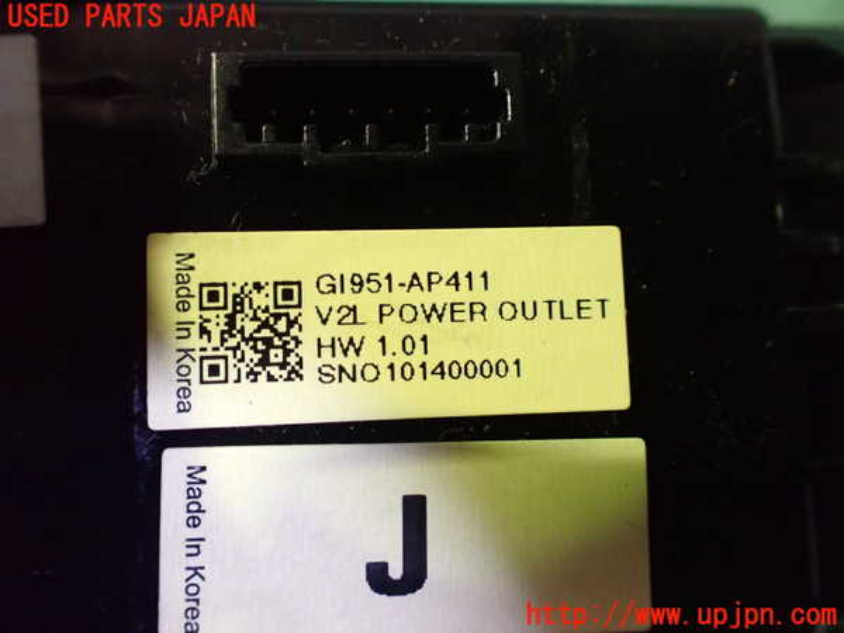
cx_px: 422
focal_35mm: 30
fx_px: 731
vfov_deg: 46.8
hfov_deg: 60.0
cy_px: 316
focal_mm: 5.4
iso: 1250
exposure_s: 1/30
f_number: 2.3
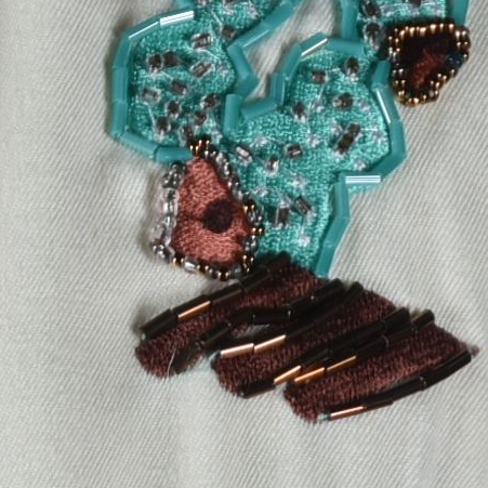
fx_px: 11465
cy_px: 367
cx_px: -628
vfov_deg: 2.4
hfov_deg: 2.4
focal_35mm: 719
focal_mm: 85
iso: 200
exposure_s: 1/125
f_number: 14
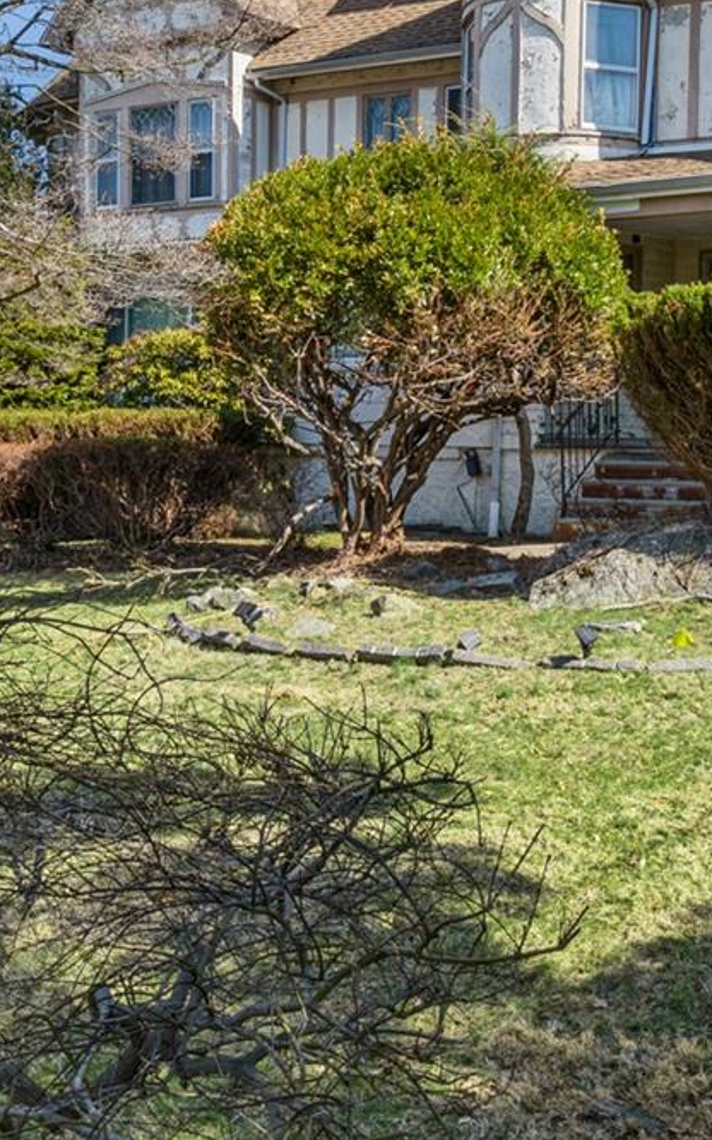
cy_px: 541
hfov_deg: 26.7
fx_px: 1460
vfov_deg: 42.6
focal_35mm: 47
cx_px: 611
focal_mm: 15
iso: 200
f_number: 11
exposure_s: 1/200
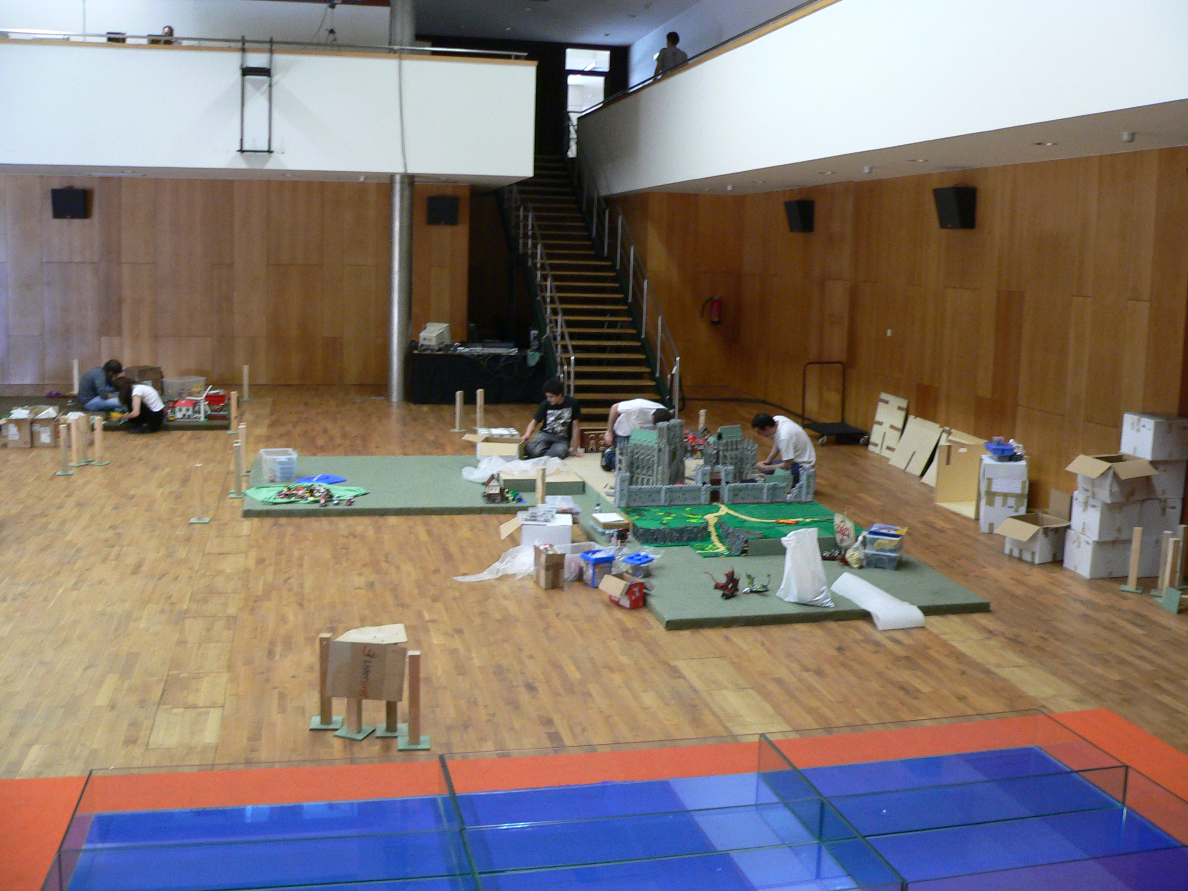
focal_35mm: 36
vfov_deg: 39.7
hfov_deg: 51.4
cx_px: 594
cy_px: 446
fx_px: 1235
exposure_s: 1/15
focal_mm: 6
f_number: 2.8
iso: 200
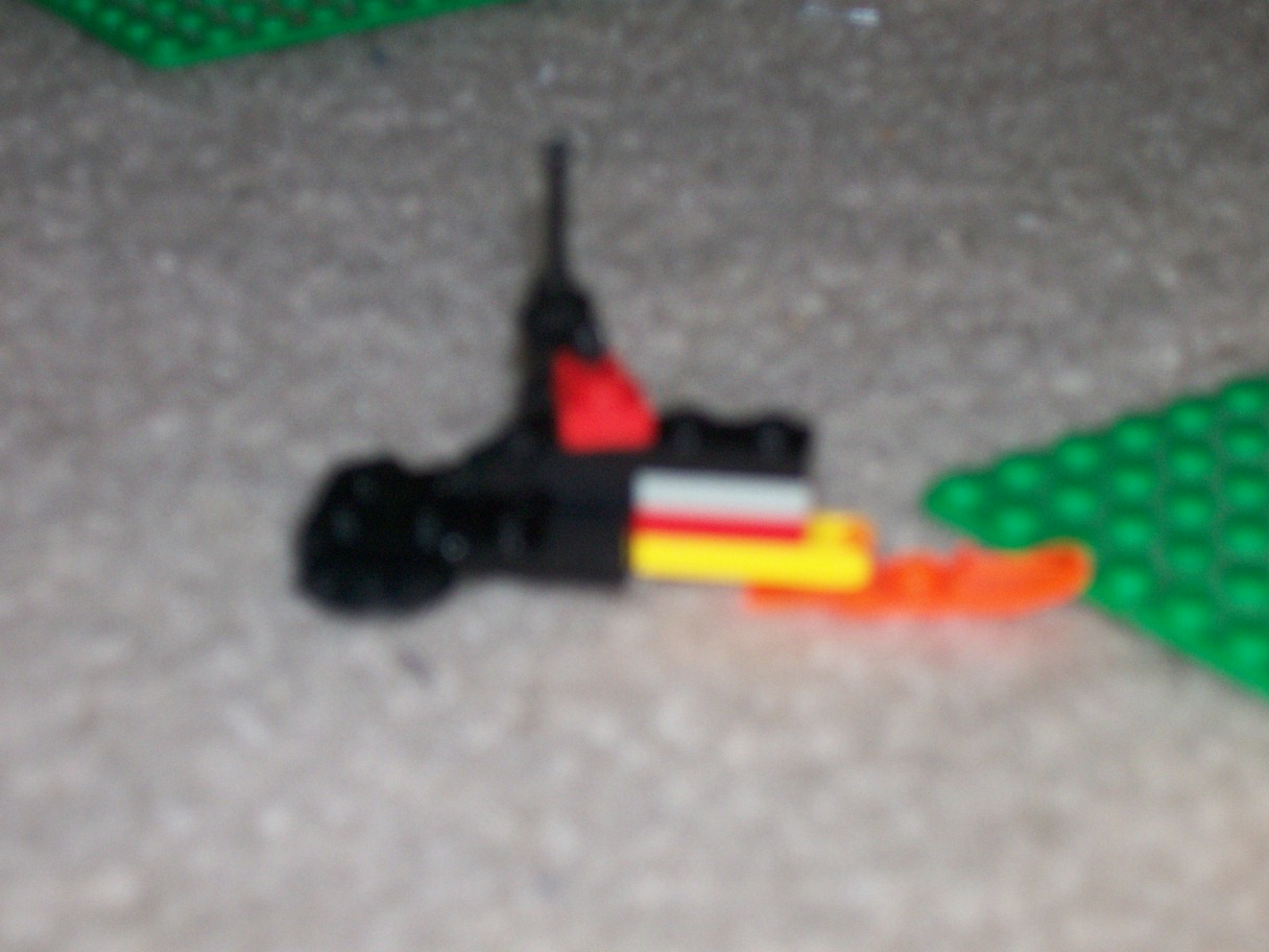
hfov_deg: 19.3
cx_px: 634
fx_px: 3739
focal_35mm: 102
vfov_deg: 14.5
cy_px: 476
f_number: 4.6
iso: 140
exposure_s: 1/157
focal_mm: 16.8
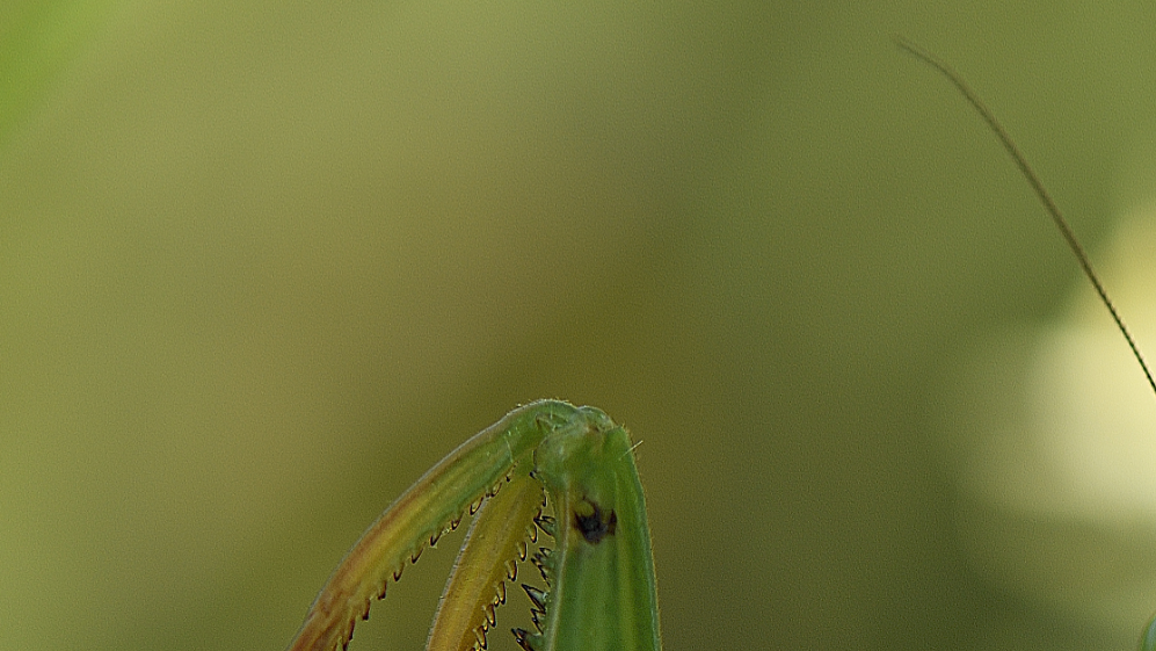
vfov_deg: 3.7
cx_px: 870
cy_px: 717
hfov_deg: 6.5
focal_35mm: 331
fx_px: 10148
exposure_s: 1/400
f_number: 4.5
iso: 100
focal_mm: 105
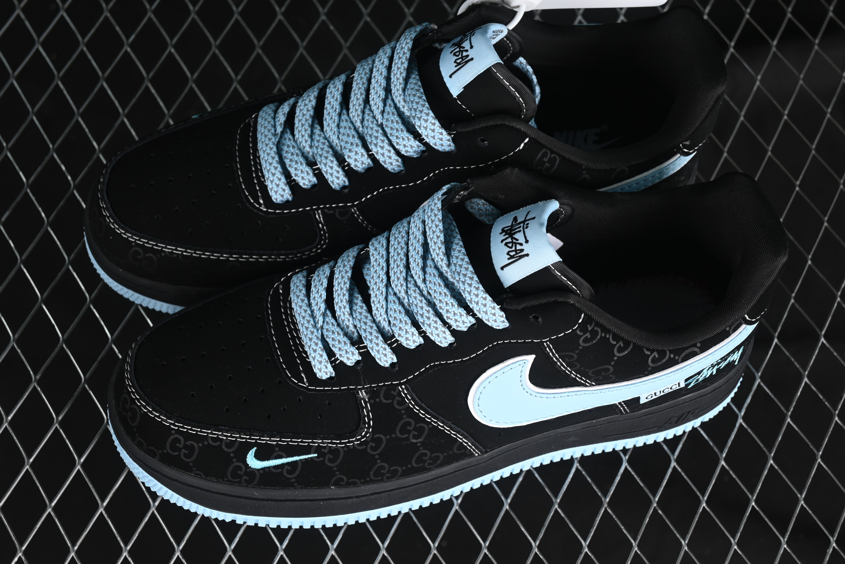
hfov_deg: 27.0
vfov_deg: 18.2
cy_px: 282
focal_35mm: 75
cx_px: 422
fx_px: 1760
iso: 160
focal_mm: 50
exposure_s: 1/40
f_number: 6.3
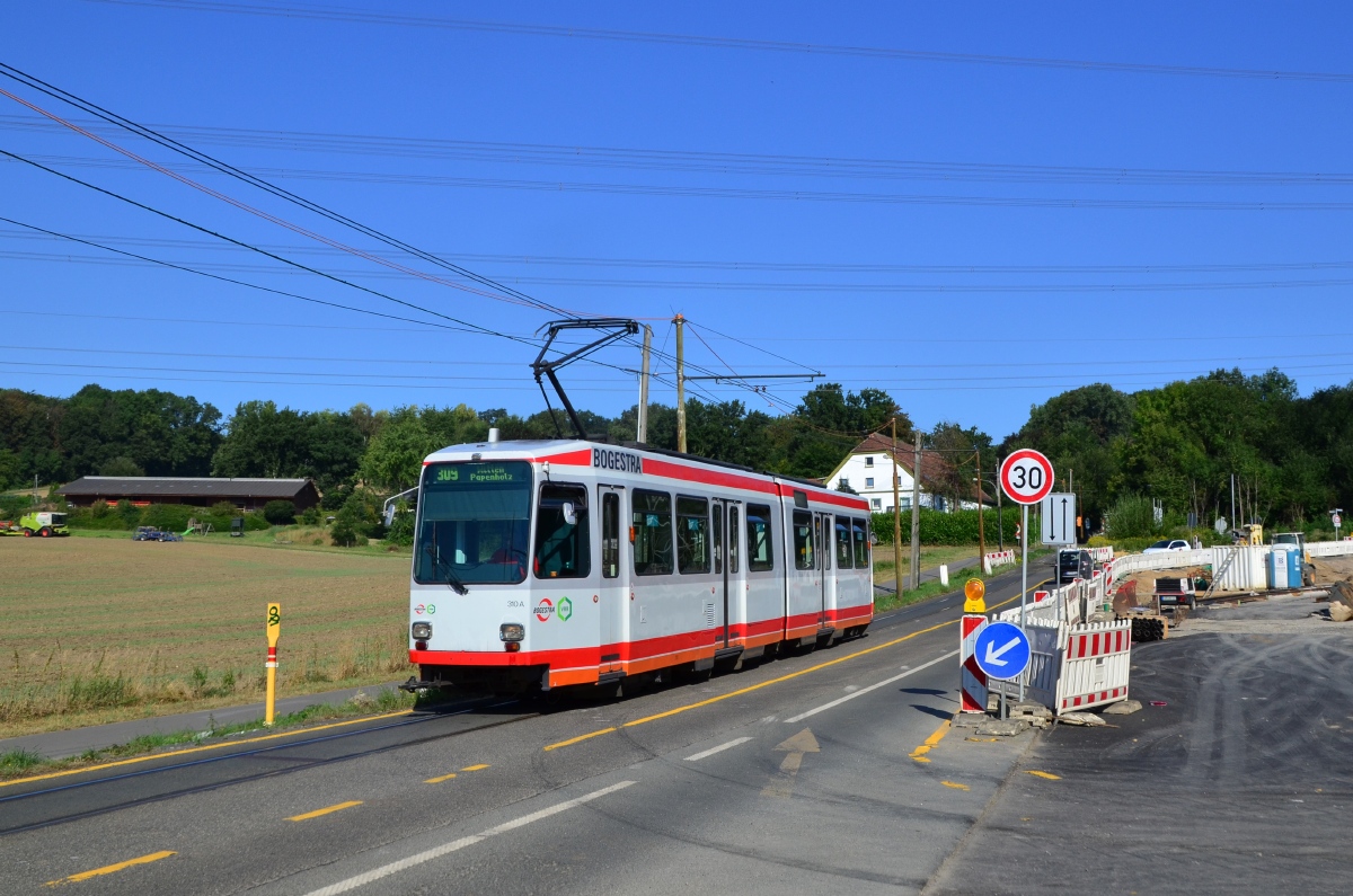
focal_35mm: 30
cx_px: 676
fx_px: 1125
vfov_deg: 43.4
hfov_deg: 62.0
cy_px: 448
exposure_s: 1/800
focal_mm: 20
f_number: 8
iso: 200
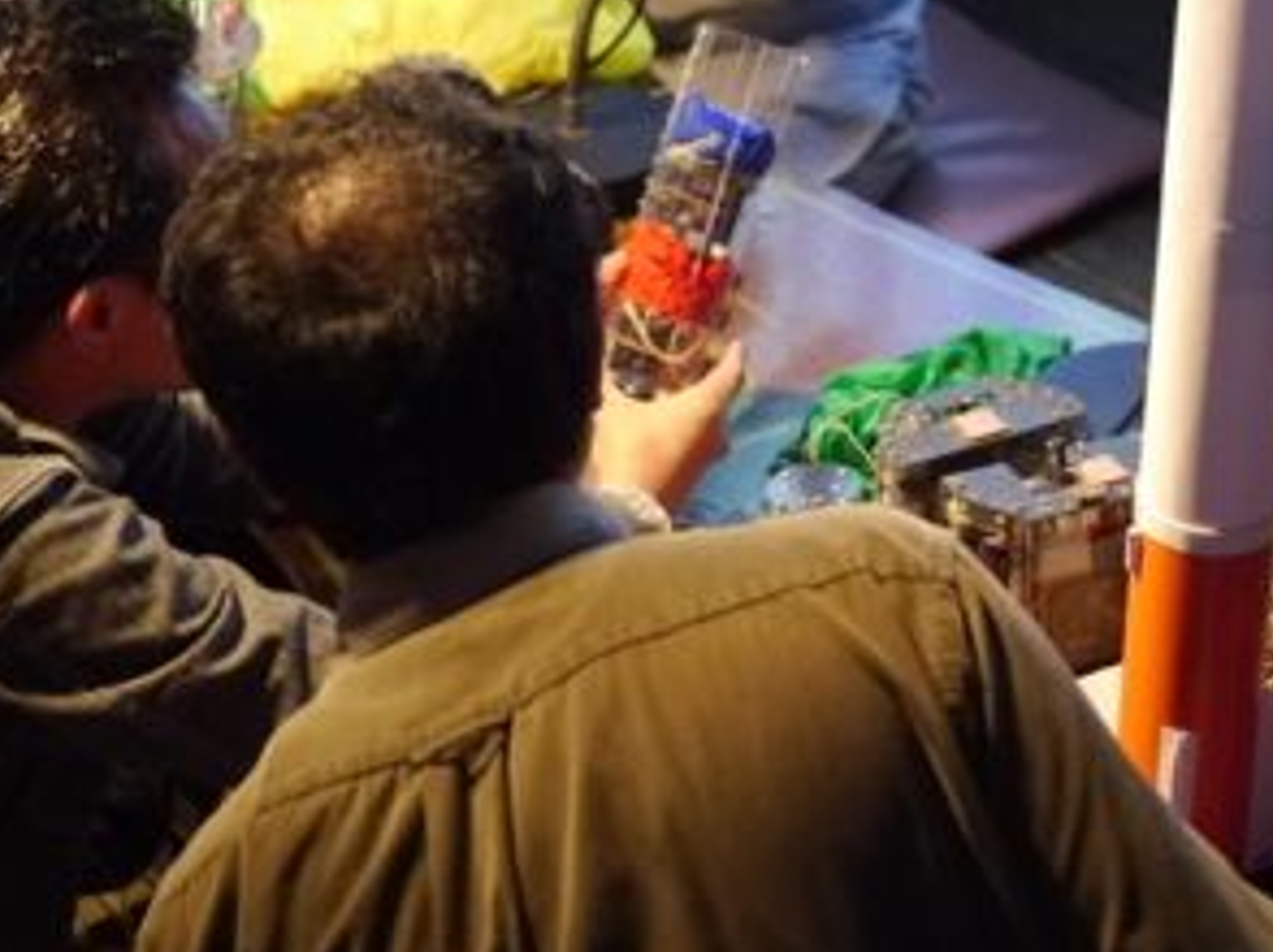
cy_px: 130
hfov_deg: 20.0
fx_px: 3601
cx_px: 775
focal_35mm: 98
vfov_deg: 14.9
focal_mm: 20
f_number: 1.7
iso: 1600
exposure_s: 1/60
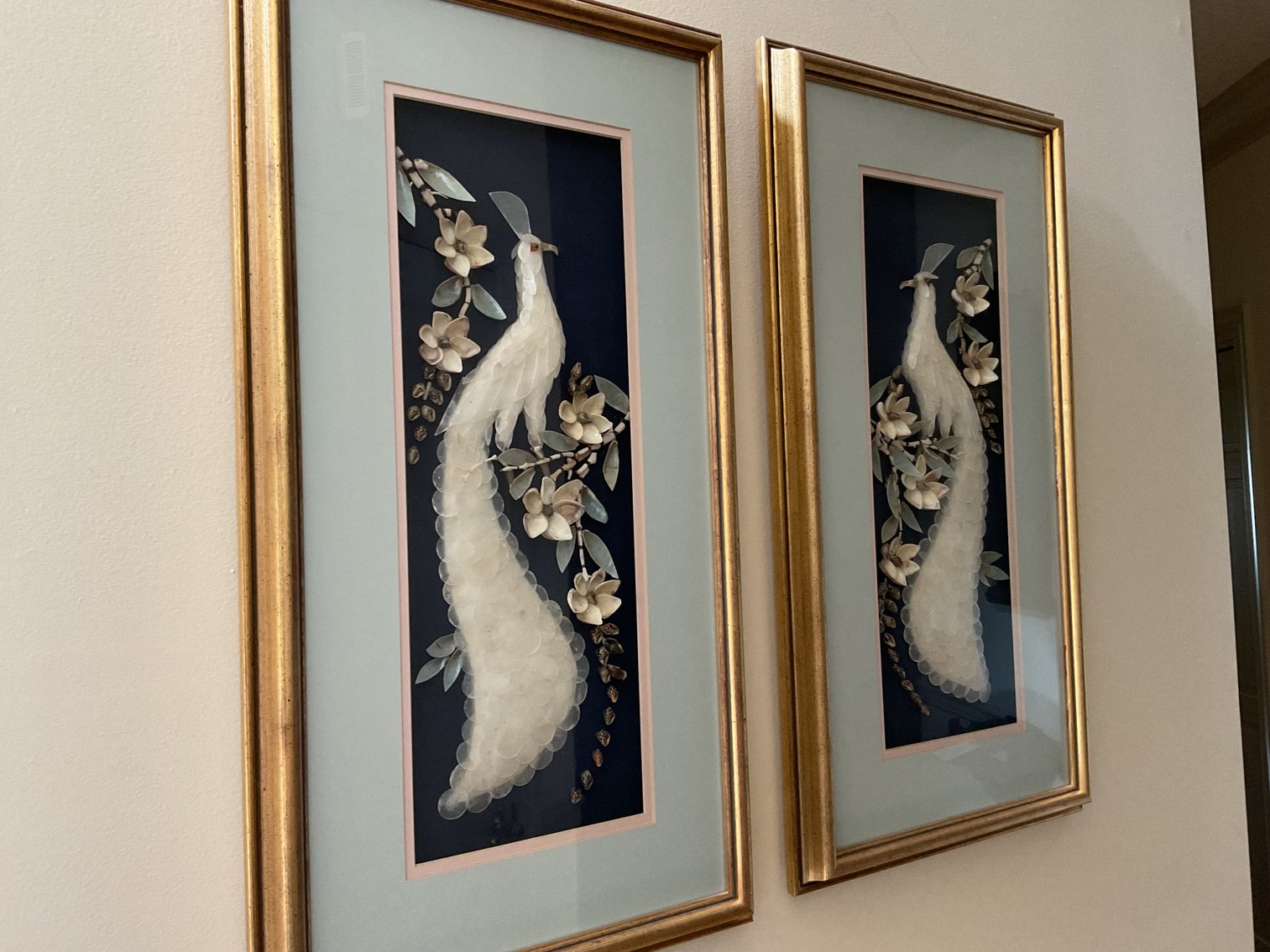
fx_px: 1064
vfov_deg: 48.2
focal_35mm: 29
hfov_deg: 61.7
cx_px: 635
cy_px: 476
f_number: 1.8
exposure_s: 1/60
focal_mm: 3
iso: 200
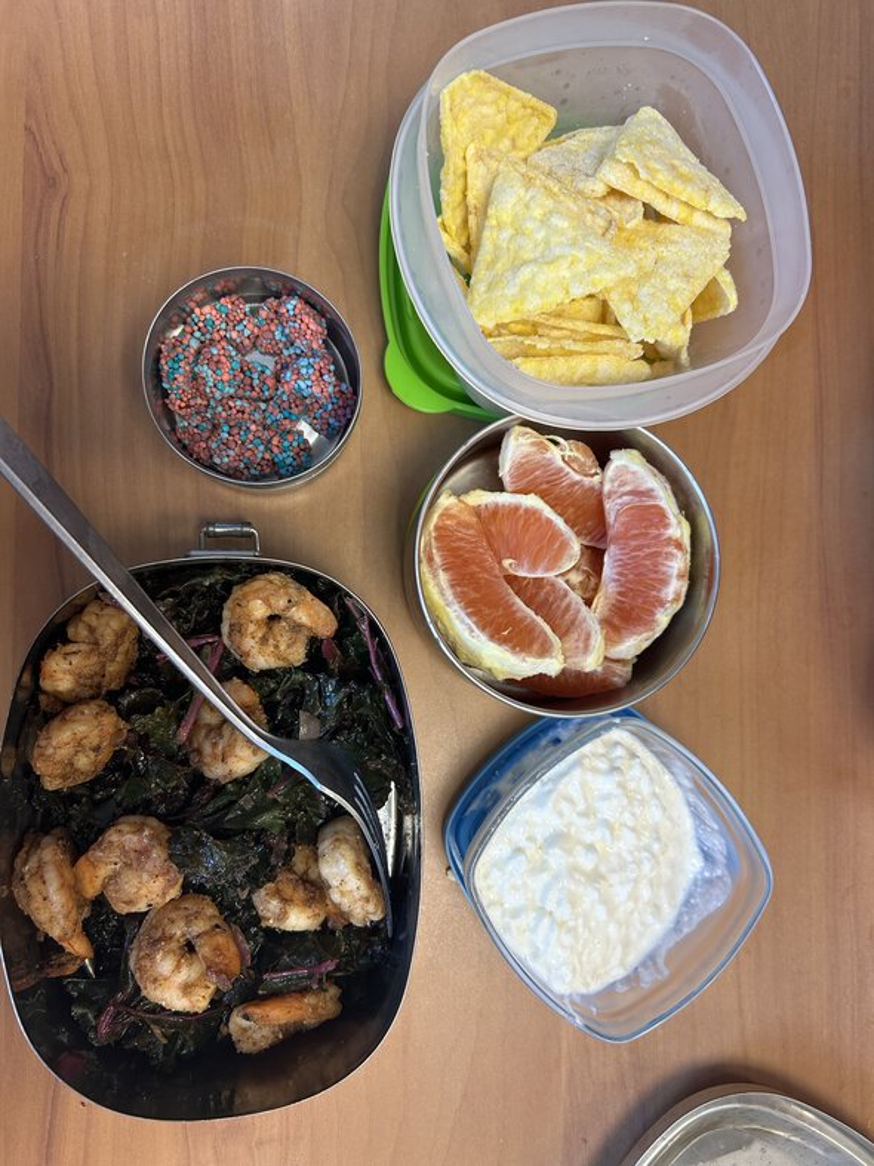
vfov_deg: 67.3
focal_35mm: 26
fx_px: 876
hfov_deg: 53.1
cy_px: 583
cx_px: 437
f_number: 1.5
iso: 100
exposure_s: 1/120
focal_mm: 5.7
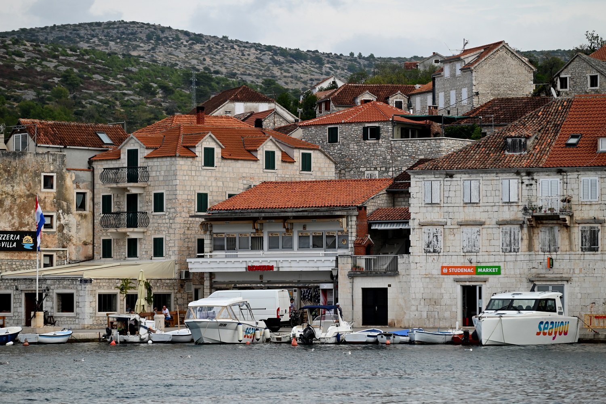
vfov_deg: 9.5
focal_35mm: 145
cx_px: 303
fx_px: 2441
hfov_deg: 14.1
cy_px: 202
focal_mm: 145
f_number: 4.8
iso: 200
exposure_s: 1/1000
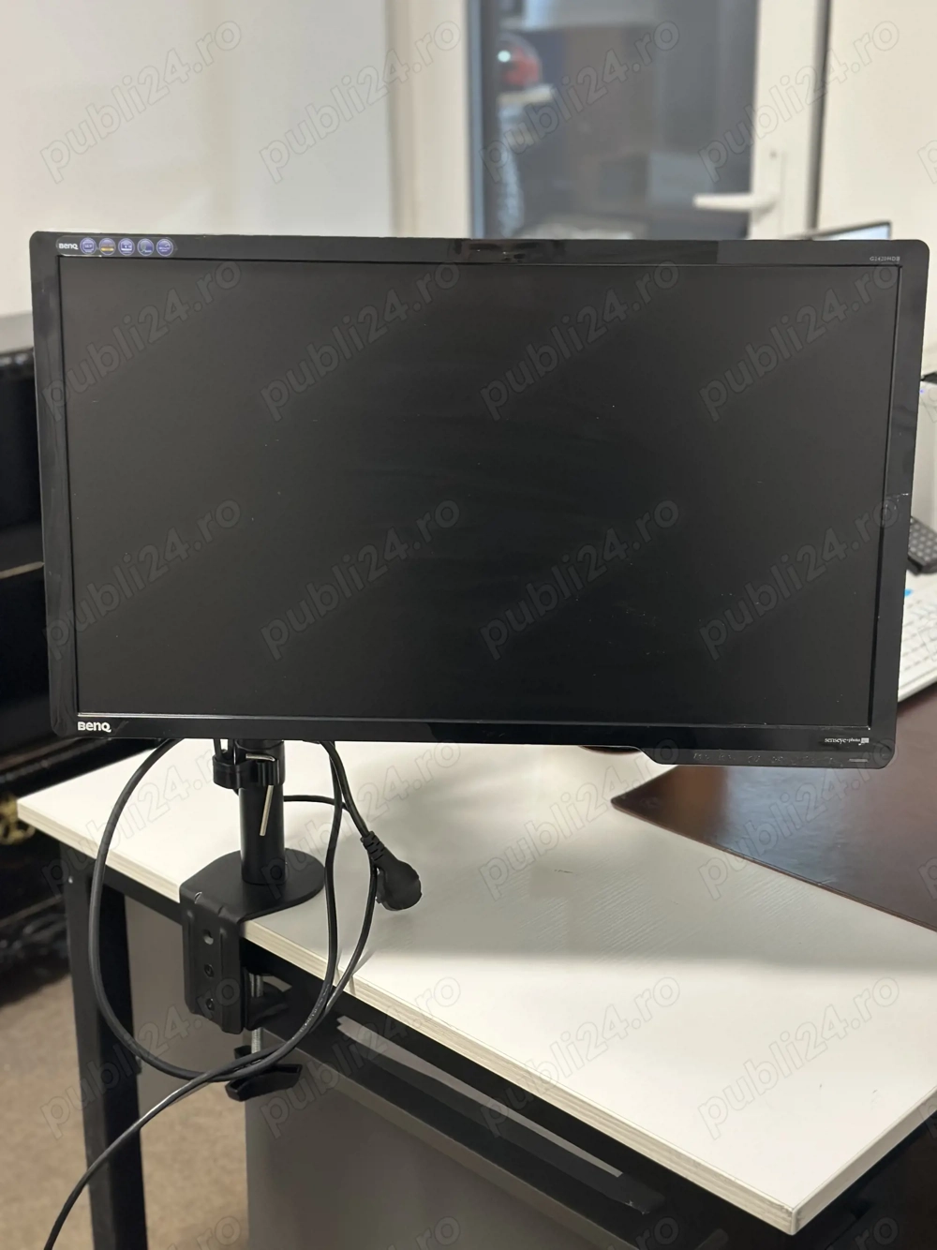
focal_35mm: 48
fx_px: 1733
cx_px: 468
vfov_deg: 39.7
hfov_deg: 30.3
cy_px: 625
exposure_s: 1/33
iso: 250
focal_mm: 6.86
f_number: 1.78
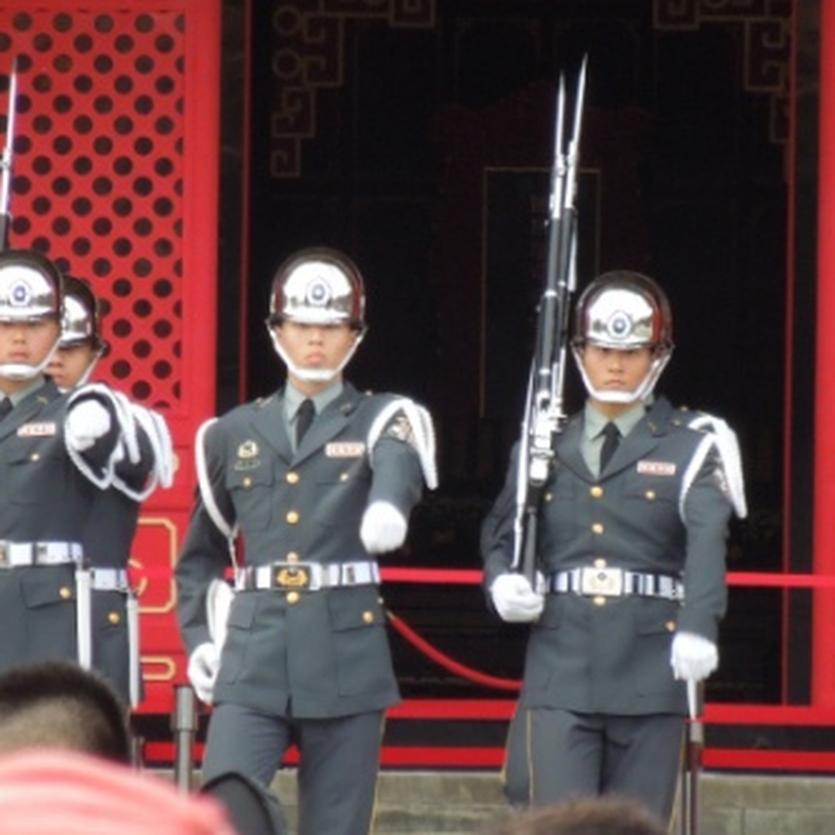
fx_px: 11326
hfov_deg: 4.2
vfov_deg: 4.2
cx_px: 340
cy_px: 418
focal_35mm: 415
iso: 400
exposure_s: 1/250
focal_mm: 63
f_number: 5.9
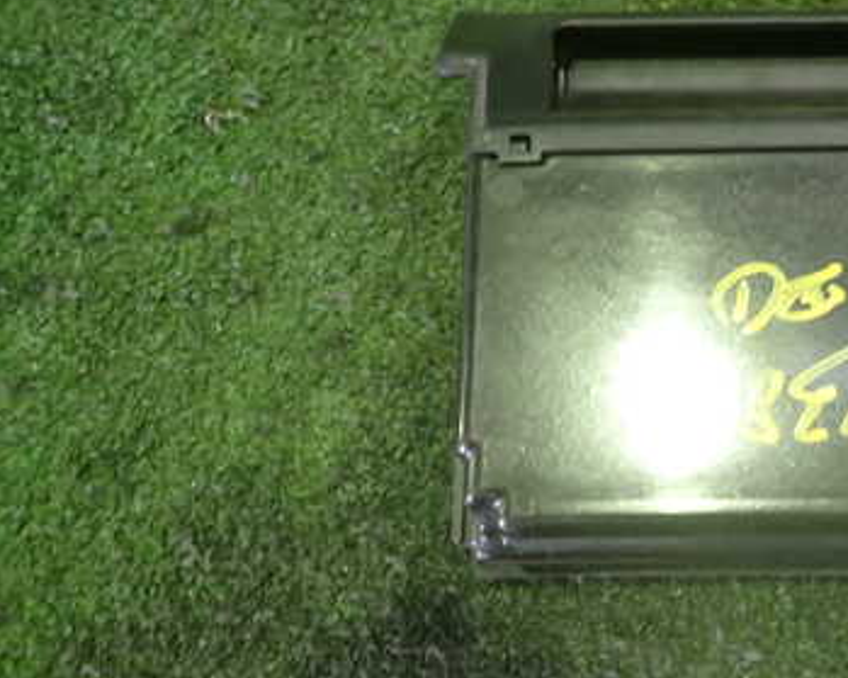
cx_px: 688
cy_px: 333
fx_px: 1054
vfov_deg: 35.7
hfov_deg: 41.8
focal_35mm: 42
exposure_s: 1/30
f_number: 2
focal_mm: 4.5
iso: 500
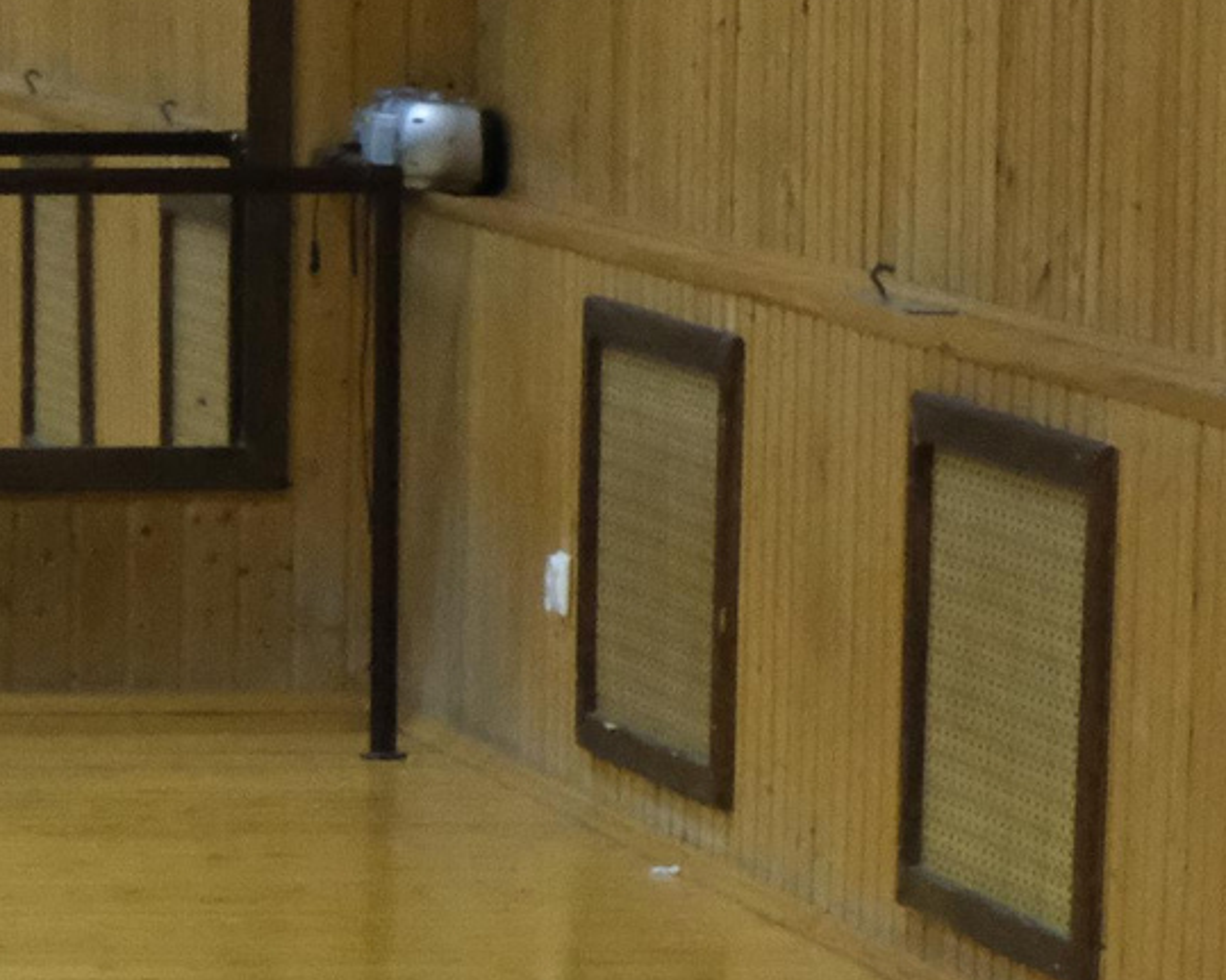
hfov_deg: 6.3
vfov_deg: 5.1
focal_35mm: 303
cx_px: -876
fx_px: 10992
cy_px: 1397
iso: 6400
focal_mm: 45
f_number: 5.6
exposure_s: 1/85
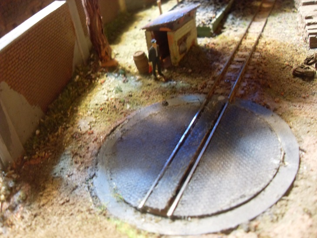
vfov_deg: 41.8
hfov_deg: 53.9
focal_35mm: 34
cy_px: 119
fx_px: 311
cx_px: 158
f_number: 2.8
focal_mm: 6.3
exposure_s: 1/3
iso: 200
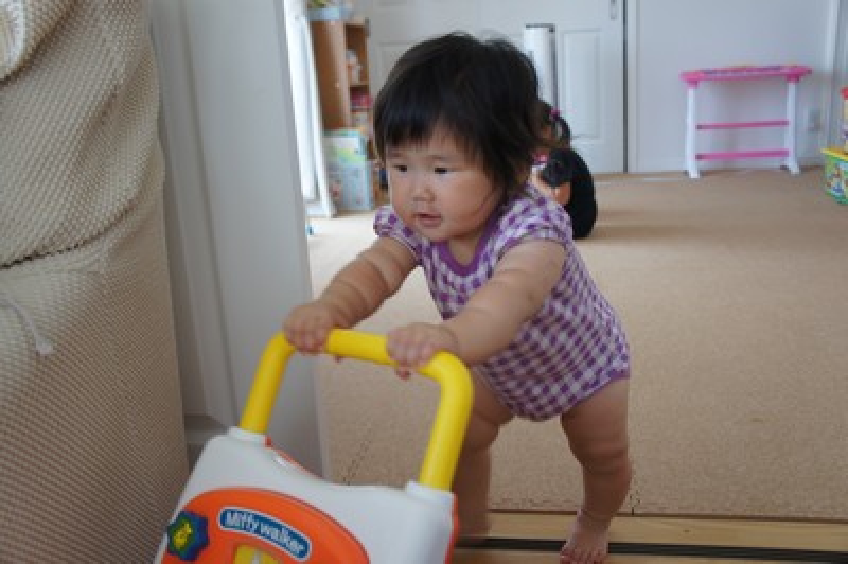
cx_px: 424
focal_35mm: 33
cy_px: 282
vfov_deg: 39.9
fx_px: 777
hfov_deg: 57.3
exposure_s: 1/40
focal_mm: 22
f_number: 4
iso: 200
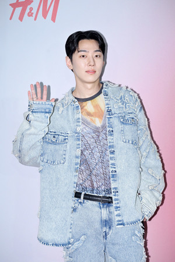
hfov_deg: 9.8
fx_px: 1021
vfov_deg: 14.7
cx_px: 88
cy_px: 131
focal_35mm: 140
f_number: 5
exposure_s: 1/250
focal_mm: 140
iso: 1000
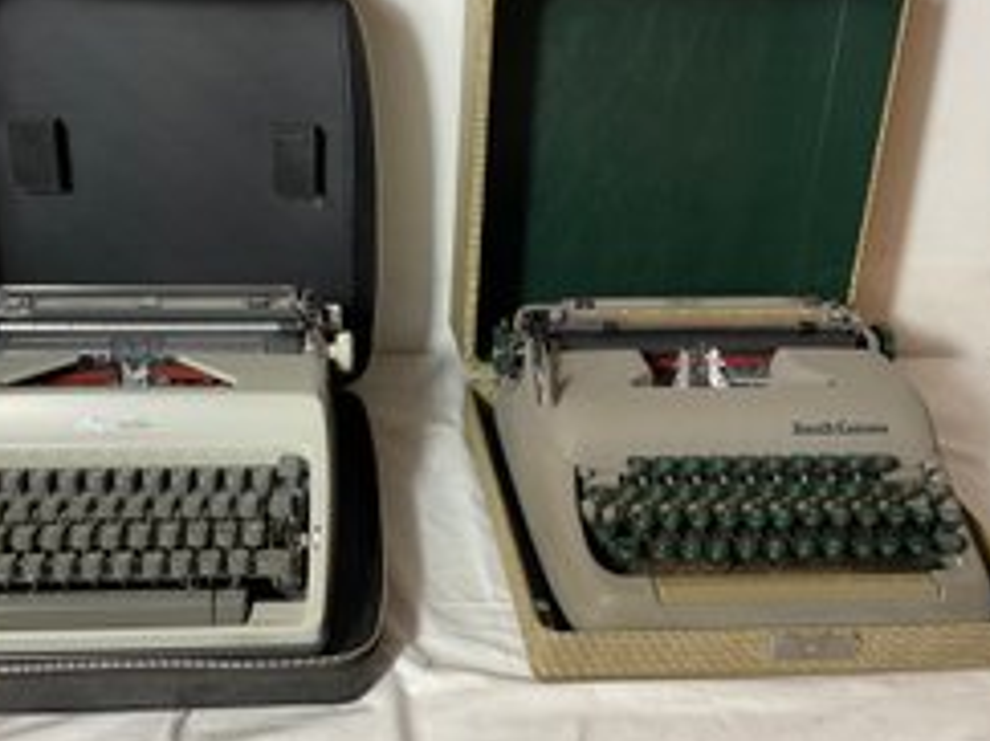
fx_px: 1172
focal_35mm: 41
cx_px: 381
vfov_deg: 35.1
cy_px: 377
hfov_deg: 45.5
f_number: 1.8
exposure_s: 1/120
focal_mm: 3
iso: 64
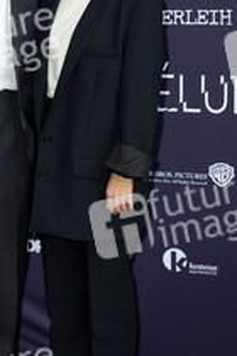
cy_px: 134
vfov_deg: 20.6
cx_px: 23
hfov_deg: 13.7
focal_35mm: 99
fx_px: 978
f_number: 4
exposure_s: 1/160
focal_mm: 52
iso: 800
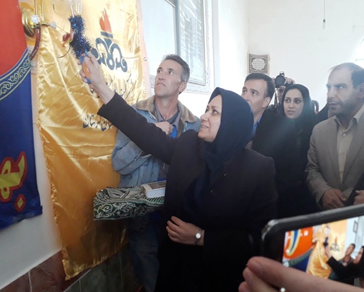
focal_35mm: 29
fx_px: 313
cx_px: 191
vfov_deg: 50.0
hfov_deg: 60.4
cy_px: 143
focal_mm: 3.6
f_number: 1.9
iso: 250
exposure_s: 1/50
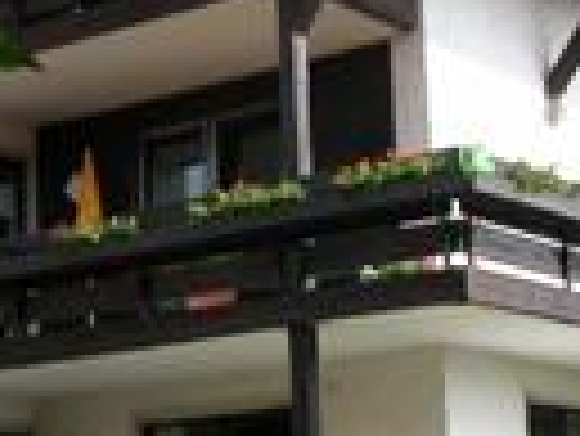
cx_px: 279
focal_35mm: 110
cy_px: 265
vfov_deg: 13.5
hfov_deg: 17.9
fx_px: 1845
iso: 100
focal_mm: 5.6
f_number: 4.5
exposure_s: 1/339
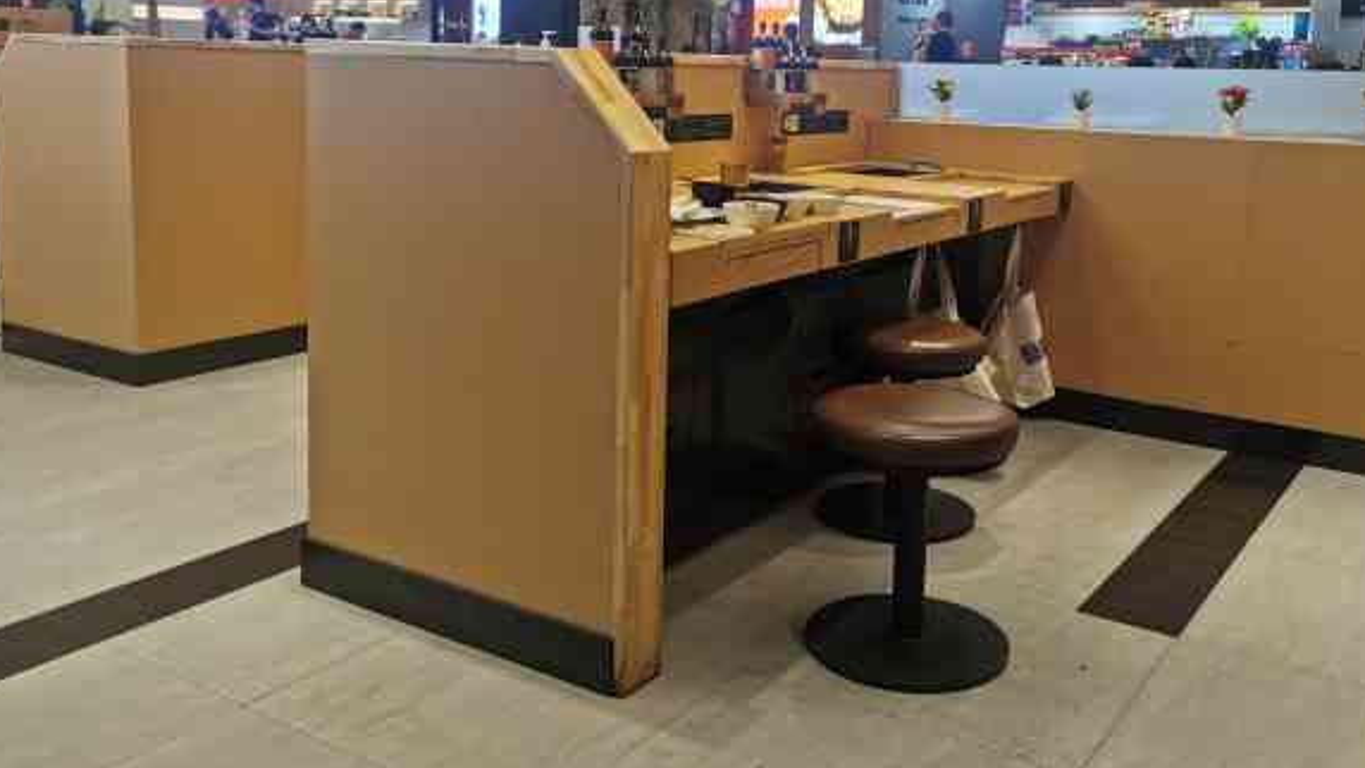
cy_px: 237
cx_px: 745
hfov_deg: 55.2
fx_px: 1303
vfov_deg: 32.5
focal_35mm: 36
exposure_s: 1/100
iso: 64
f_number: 1.8
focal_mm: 5.58
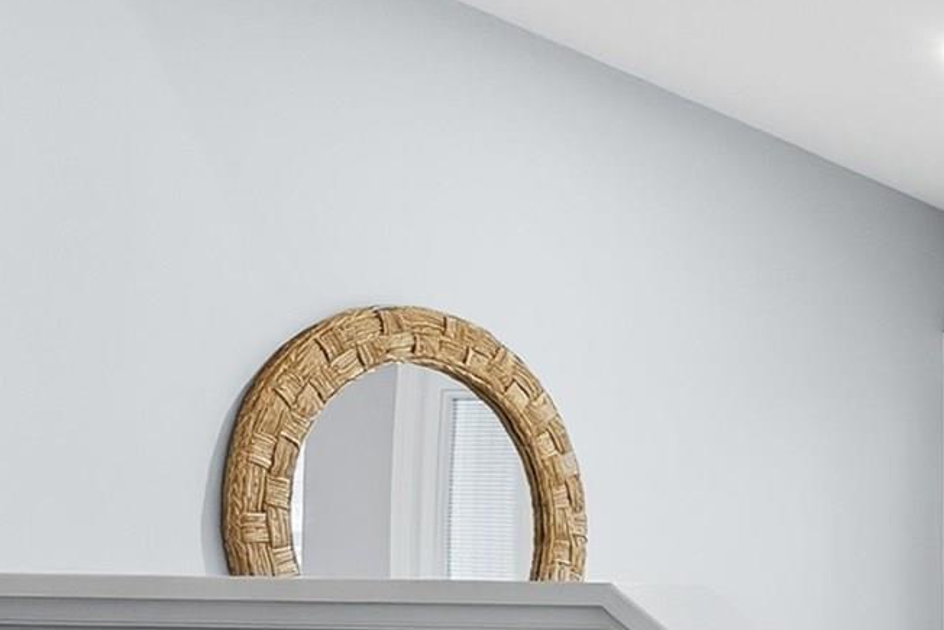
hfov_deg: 17.4
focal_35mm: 66
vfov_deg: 19.7
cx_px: 2036
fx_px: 1731
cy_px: 690
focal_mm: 14
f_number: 7.1
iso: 640
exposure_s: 1/25
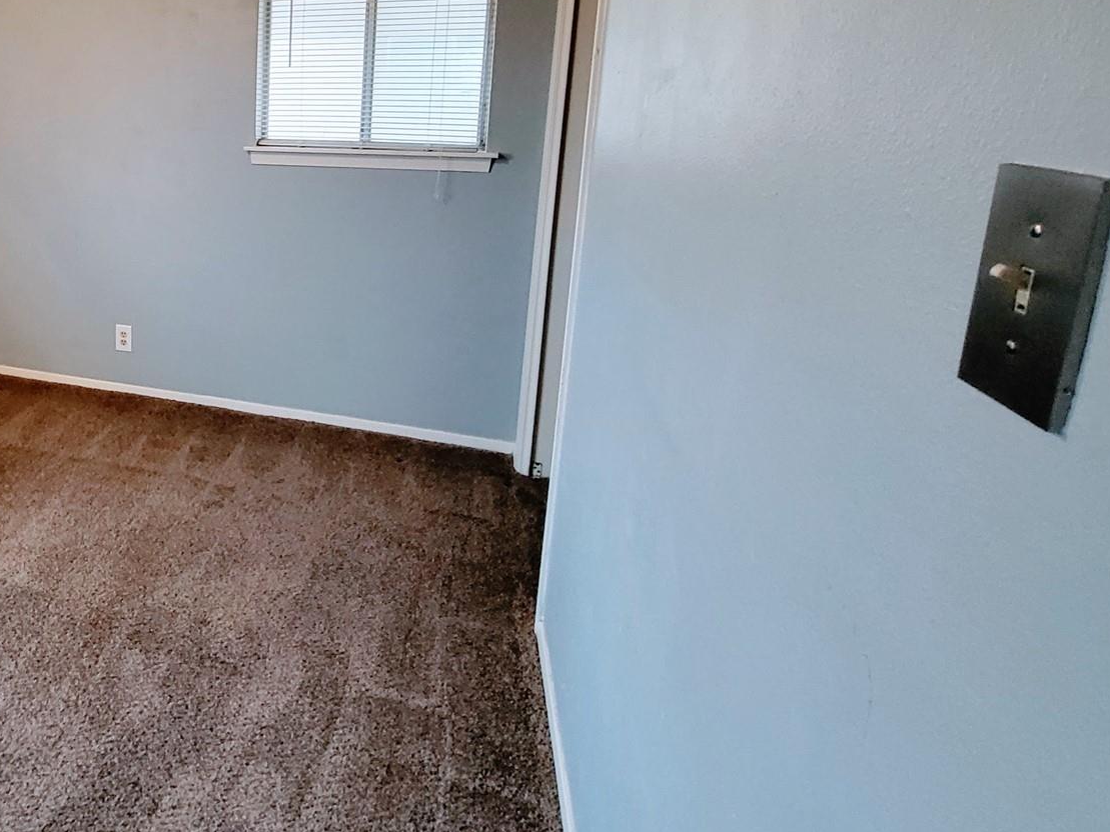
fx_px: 770
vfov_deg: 54.6
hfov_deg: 61.5
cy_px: 227
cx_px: 131
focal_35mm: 24
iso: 400
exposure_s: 1/30
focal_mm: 1.74
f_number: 2.2
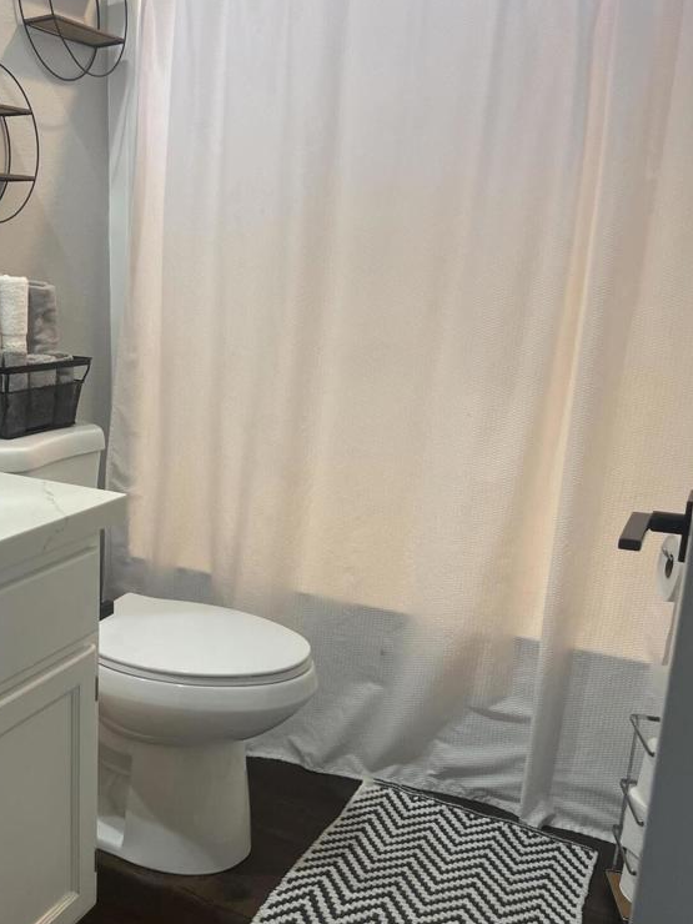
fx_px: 961
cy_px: 496
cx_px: 224
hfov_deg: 39.1
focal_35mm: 36
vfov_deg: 51.3
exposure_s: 1/120
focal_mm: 5.1
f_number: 1.6
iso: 125
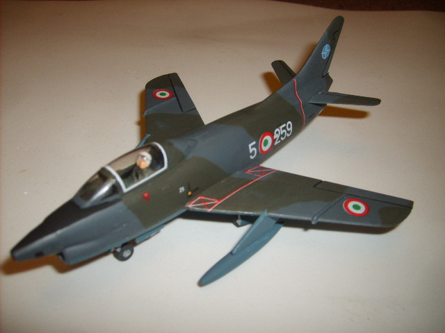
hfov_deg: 52.6
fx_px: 450
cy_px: 166
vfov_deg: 40.7
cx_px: 222
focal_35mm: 35
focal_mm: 5.8
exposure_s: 1/45
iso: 100
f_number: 2.8
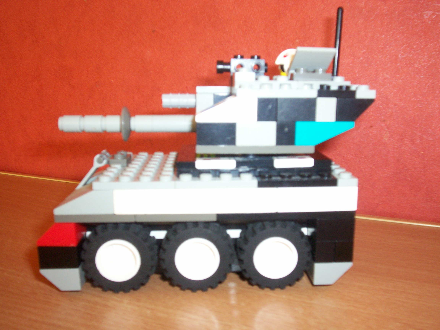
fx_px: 458
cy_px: 165
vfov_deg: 39.7
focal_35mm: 36
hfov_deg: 51.4
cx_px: 220
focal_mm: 5.9
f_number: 4.5
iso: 140
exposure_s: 1/64
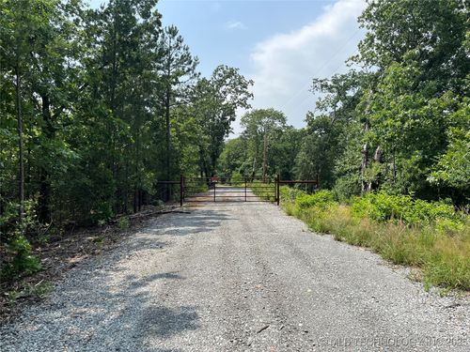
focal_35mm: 26
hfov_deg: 67.3
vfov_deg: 53.1
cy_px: 176
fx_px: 353
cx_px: 235
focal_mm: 5.1
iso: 50
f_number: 1.6
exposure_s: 1/2571
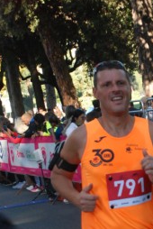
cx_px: 174
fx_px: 903
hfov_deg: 9.6
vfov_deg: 14.4
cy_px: 151
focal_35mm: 142
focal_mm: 40
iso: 1000
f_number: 4.5
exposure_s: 1/500
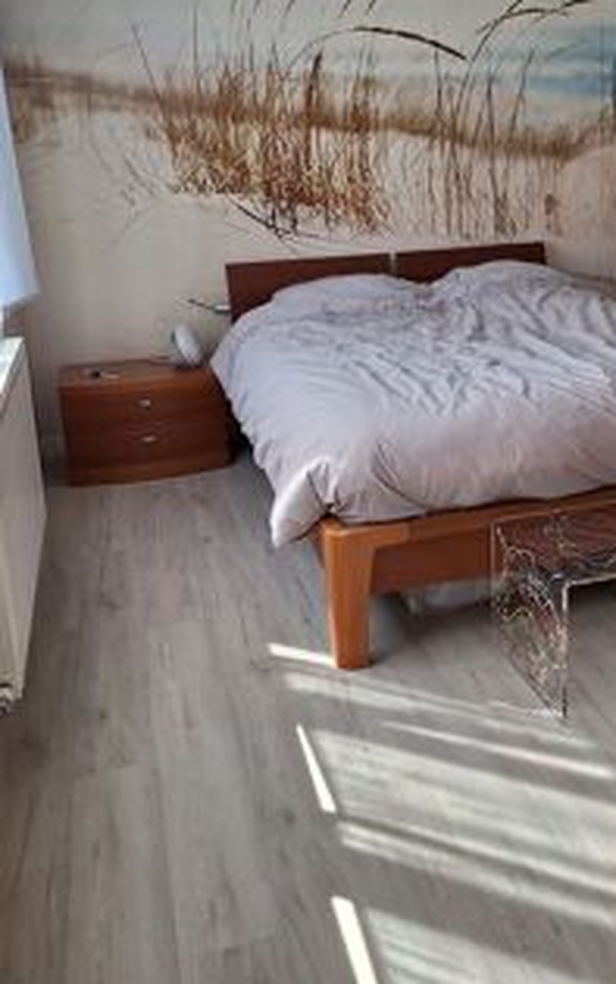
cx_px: 400
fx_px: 886
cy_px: 386
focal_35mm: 33
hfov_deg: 38.0
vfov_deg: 57.6
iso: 40
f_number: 1.8
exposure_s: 1/298
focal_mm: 5.54
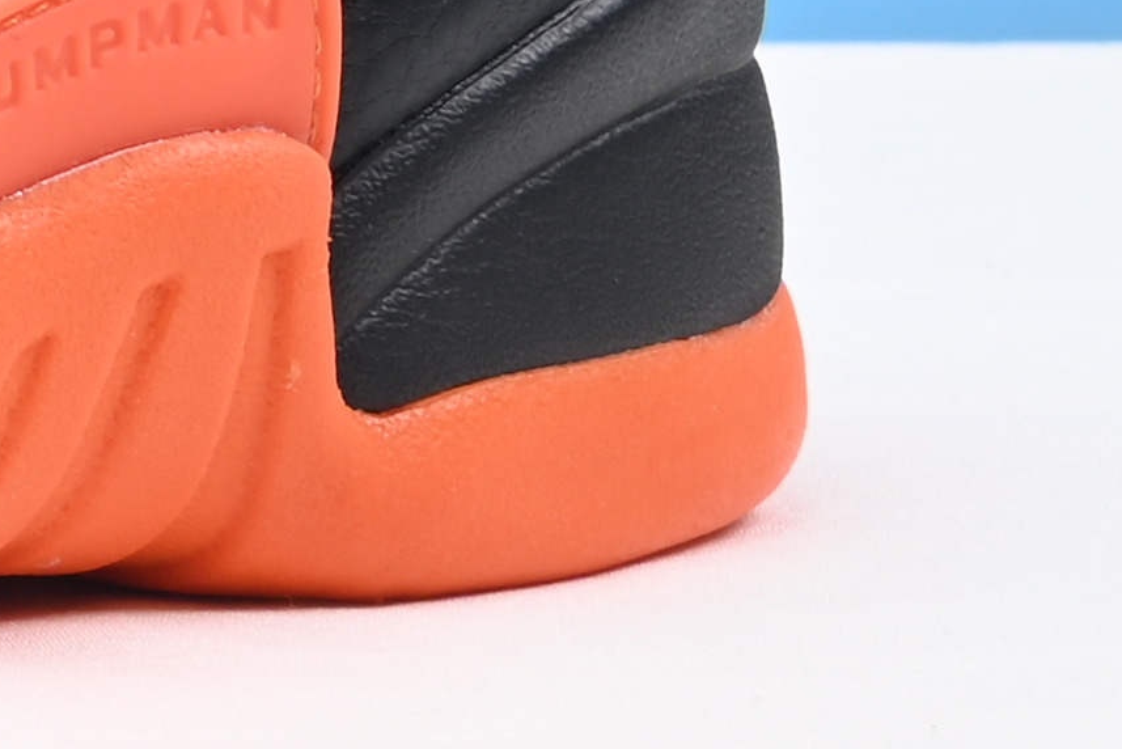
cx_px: -2512
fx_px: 9197
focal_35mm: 295
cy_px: -1596
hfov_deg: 6.3
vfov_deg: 4.5
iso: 100
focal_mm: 42
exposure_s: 1/2
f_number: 16
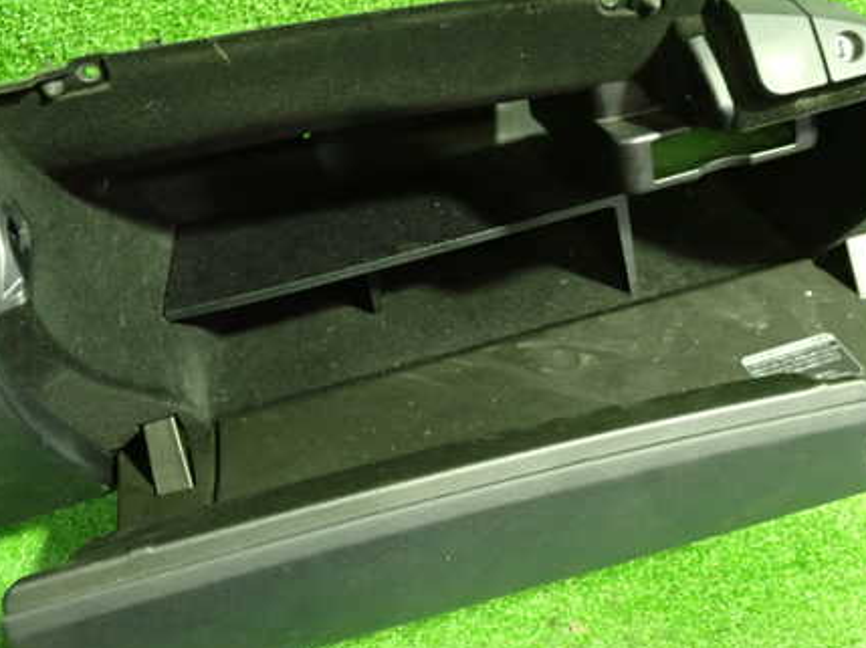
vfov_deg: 34.3
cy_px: 323
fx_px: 1050
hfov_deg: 44.7
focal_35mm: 42
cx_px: 497
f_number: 2.3
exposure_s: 1/20
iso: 800
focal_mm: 5.4
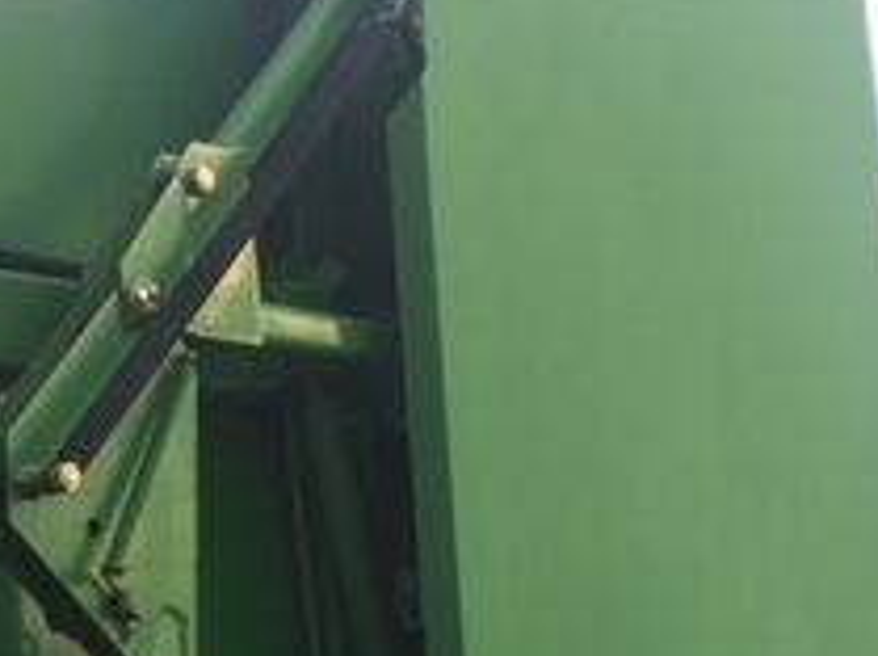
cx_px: 155
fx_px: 2254
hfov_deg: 21.7
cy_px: 980
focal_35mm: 89
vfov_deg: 15.3
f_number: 2.2
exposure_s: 1/377
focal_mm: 4.15
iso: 32
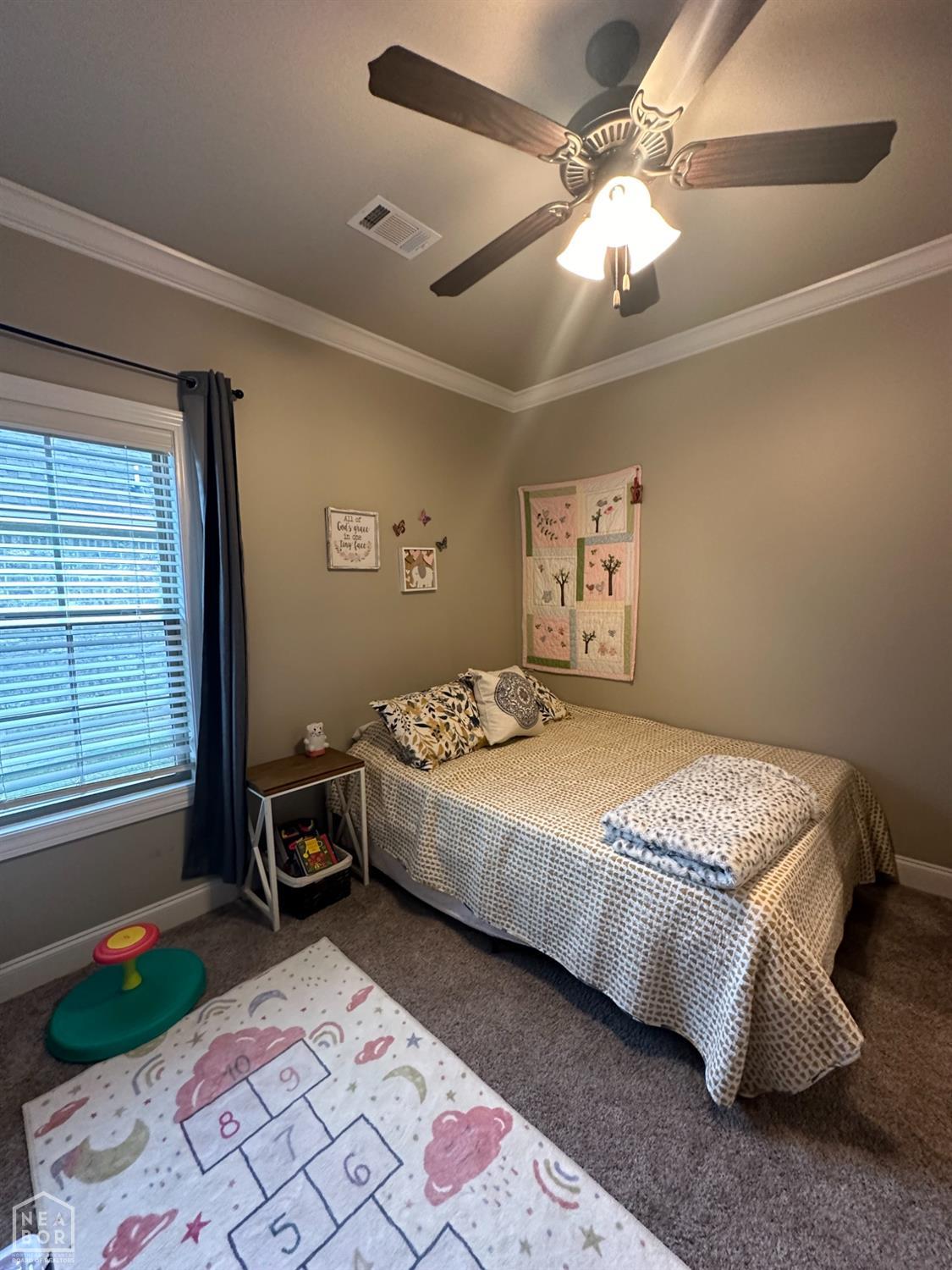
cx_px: 476
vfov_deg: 102.1
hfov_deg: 85.7
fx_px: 513
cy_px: 635
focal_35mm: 14
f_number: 2.2
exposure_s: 1/60
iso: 400
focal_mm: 2.22
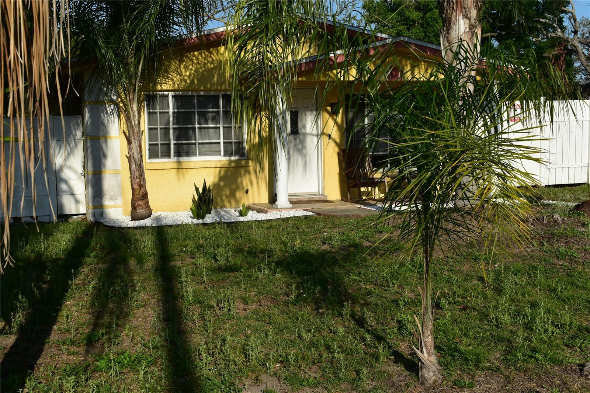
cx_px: 295
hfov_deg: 38.9
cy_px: 196
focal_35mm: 51
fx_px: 836
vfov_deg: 26.5
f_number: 11
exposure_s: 1/500
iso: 320
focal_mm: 34
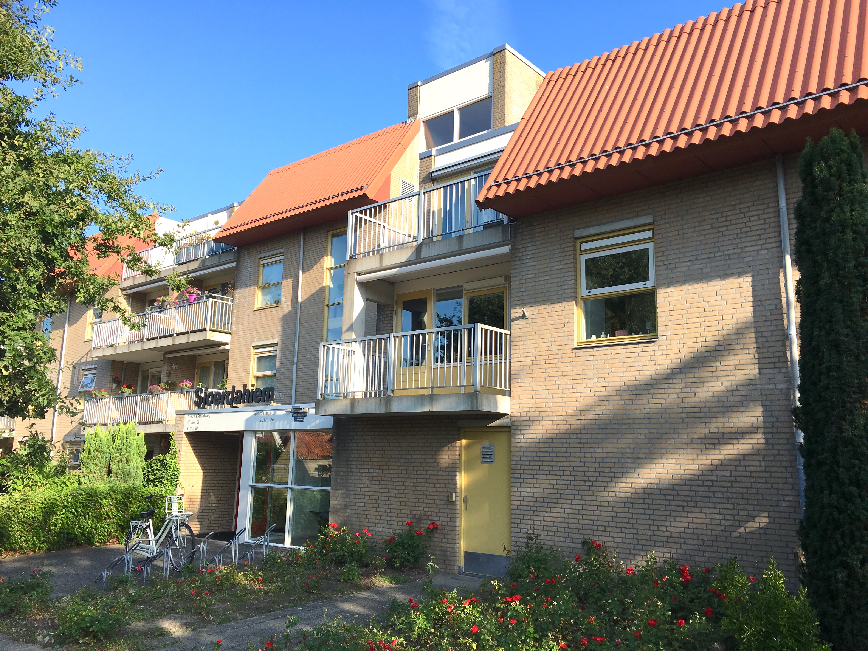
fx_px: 727
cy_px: 326
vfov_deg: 48.2
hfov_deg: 61.7
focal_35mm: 29
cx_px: 434
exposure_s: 1/793
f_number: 2.2
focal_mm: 4.15
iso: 25
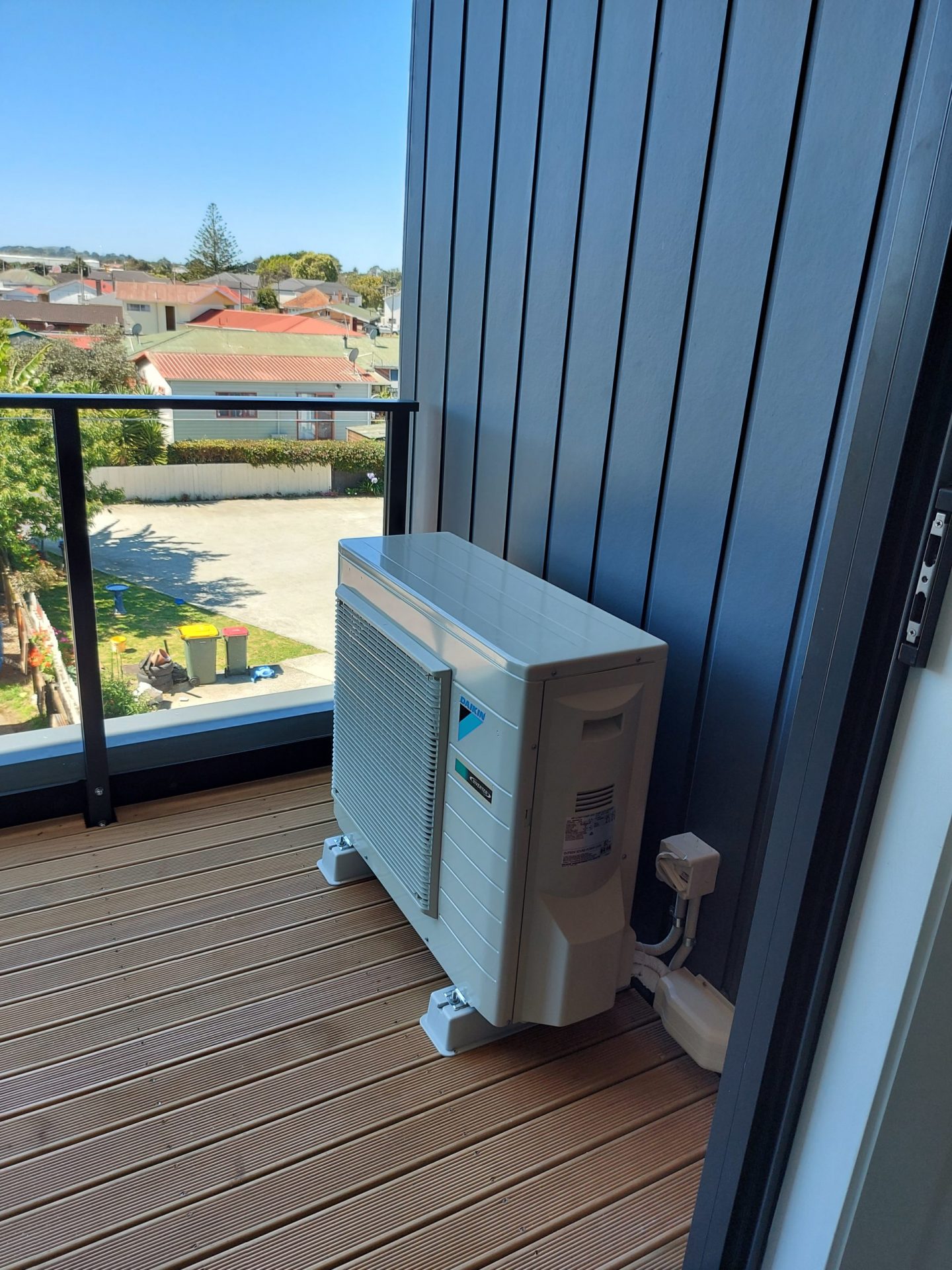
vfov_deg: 71.6
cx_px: 476
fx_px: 880
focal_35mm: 24
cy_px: 635
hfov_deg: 56.8
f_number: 1.8
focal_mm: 5.23
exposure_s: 1/230
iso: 32
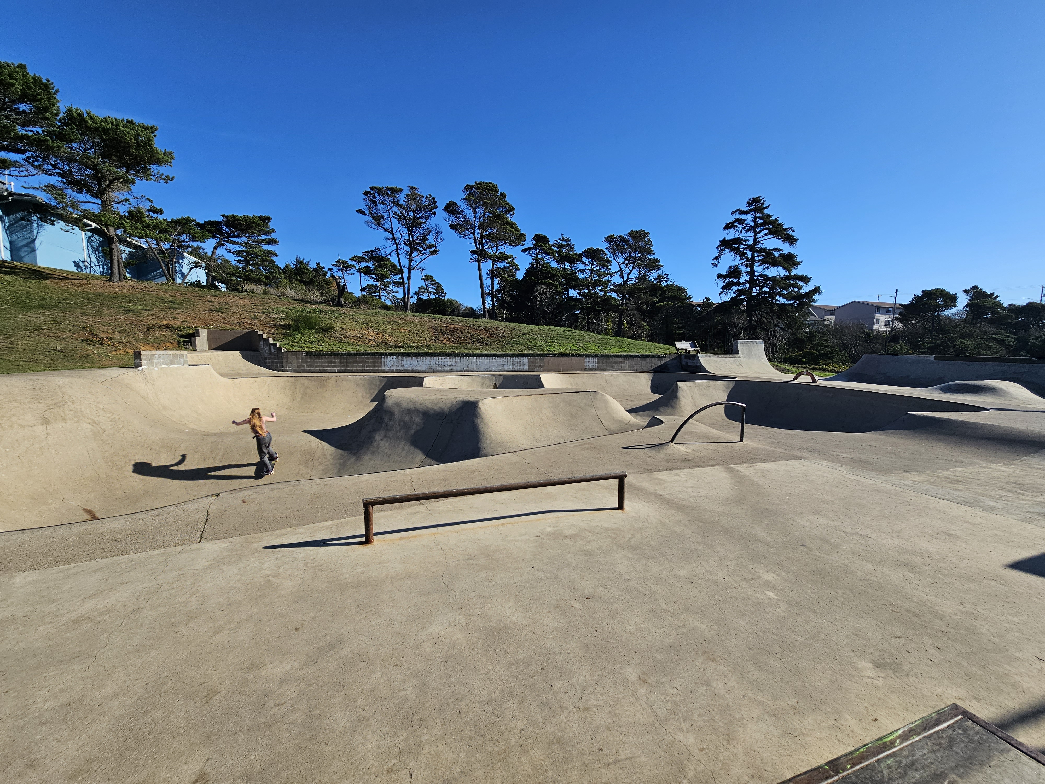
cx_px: 522
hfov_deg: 106.2
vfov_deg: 89.9
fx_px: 392
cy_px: 392
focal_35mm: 13
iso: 50
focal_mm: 2.2
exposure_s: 1/2671
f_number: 2.2
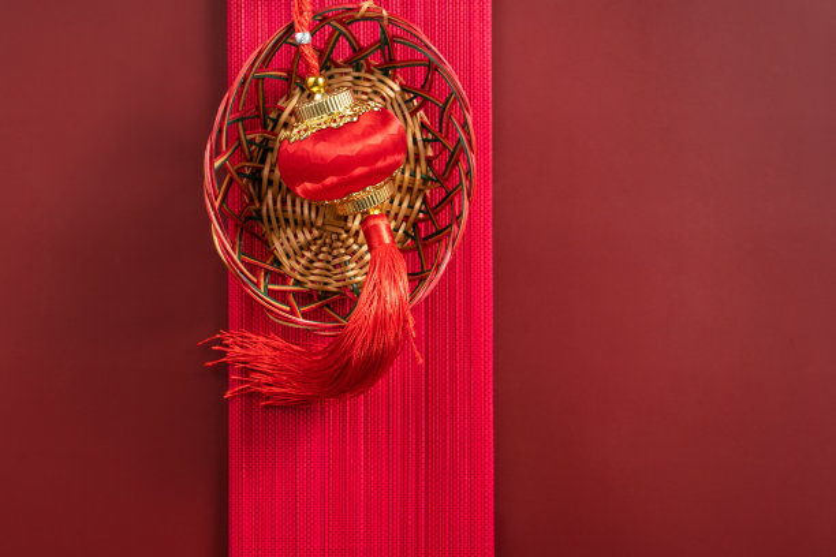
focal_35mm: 107
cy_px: 278
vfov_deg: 12.8
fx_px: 2485
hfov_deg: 19.1
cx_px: 418
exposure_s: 1/125
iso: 100
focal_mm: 107
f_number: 8
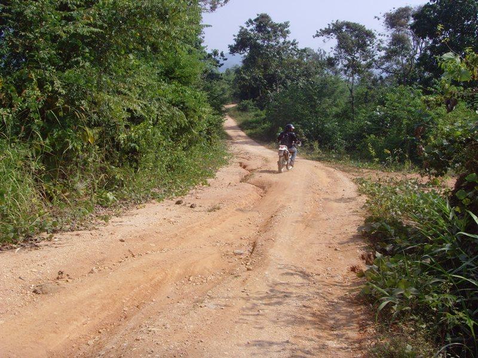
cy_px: 179
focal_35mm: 39
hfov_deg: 47.9
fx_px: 539
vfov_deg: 36.8
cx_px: 239
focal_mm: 6.6
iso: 80
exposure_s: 1/350
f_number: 6.3
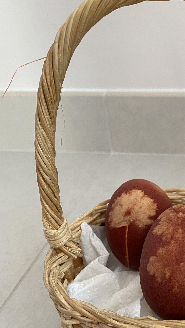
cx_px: 179
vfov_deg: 46.7
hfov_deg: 26.5
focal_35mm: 43
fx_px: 375
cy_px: 217
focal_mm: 4.25
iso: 125
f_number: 1.8
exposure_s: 1/64
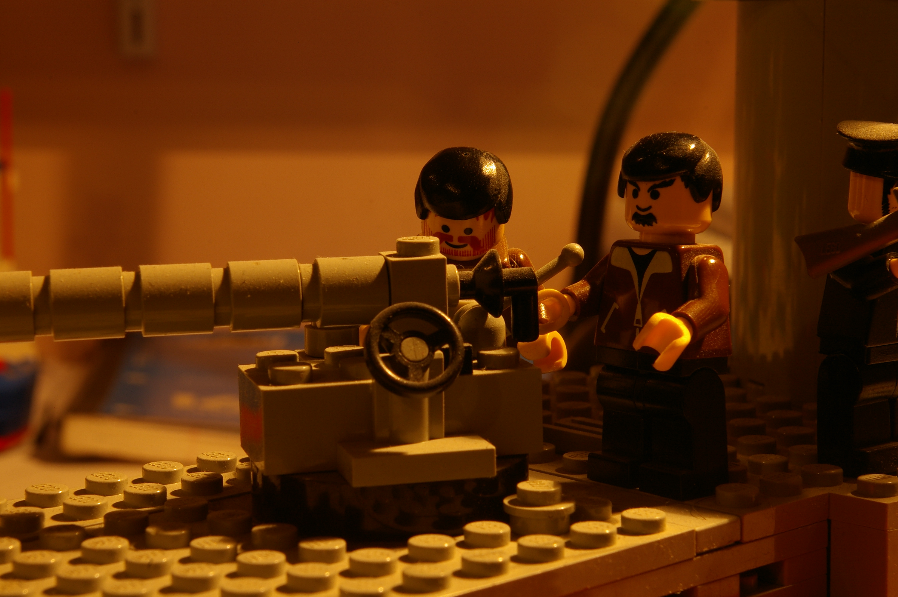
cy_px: 298
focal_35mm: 82
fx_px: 2056
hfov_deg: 24.6
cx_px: 449
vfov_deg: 16.5
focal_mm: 55
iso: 200
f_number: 19
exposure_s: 1.5
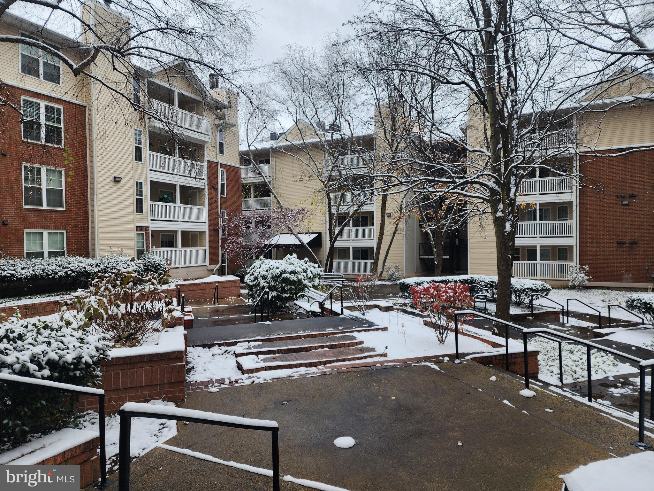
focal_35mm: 23
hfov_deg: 73.9
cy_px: 246
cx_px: 327
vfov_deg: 58.9
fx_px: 435
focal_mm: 6.4
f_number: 1.8
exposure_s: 1/180
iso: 16
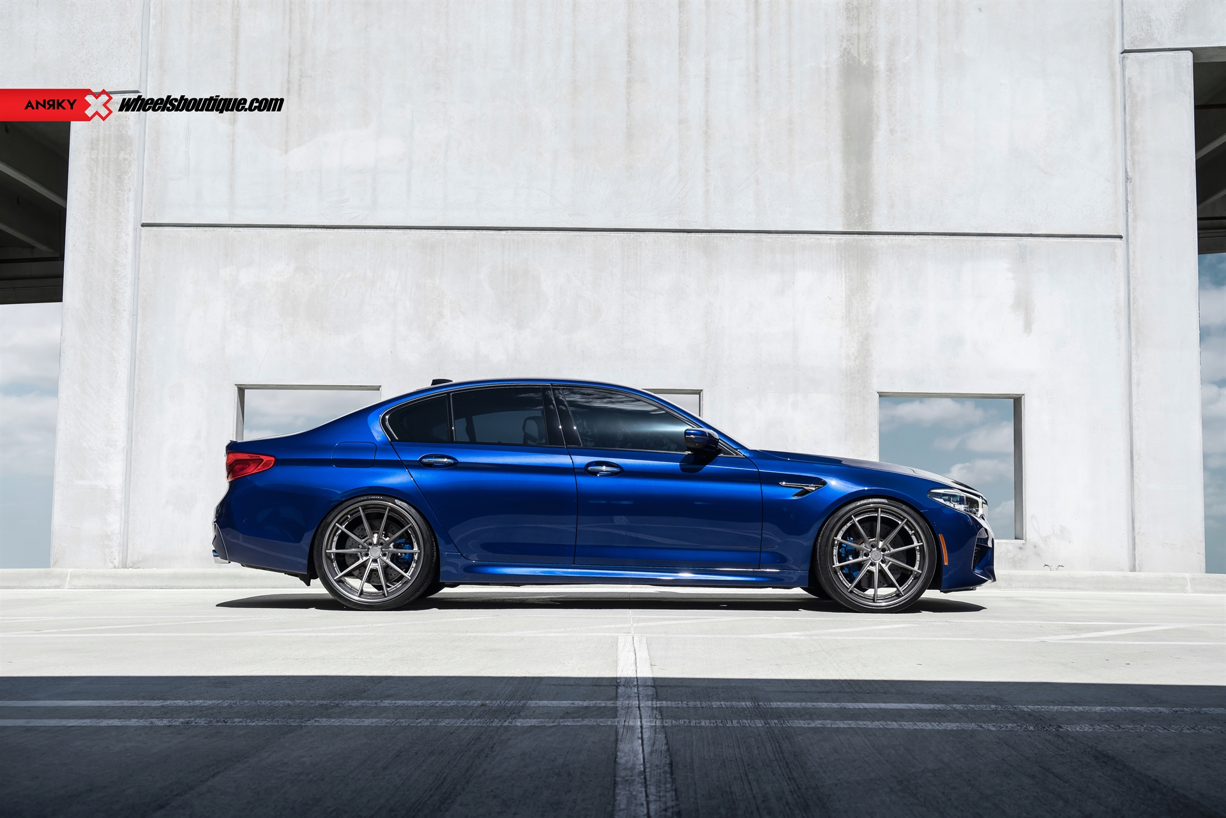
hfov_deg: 45.4
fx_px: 1465
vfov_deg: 31.2
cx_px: 613
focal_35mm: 43
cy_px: 409
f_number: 6.3
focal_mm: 43
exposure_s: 1/320
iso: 125
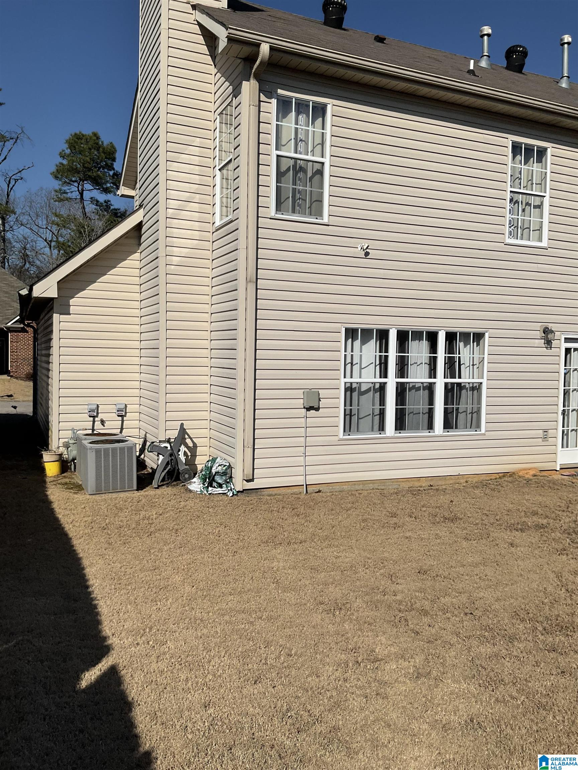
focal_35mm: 29
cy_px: 385
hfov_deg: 48.2
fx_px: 646
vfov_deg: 61.7
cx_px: 289
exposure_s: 1/4785
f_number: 1.8
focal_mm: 3
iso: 25
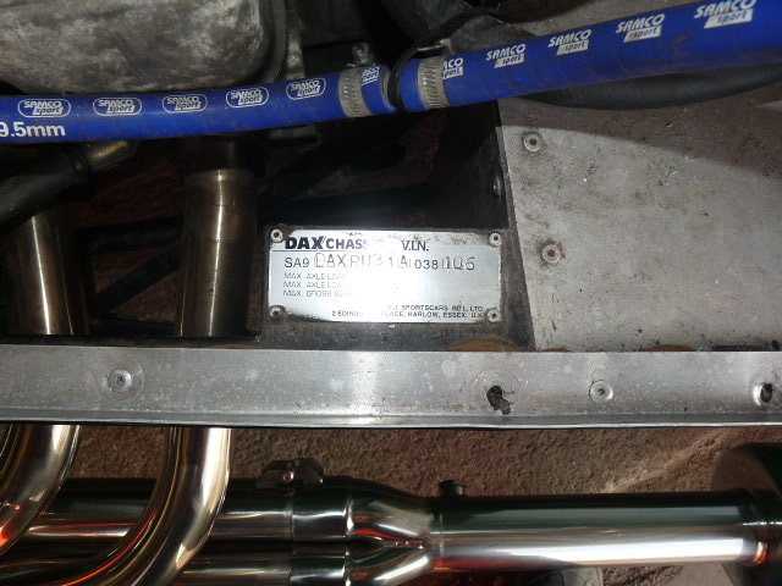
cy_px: 293
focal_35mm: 27
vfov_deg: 51.4
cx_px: 391
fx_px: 610
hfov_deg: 65.3
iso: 100
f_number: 4
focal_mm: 4.8
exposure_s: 1/30
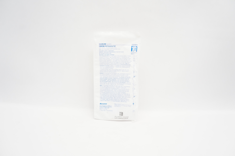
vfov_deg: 47.8
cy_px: 78
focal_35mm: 27
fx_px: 176
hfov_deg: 67.4
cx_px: 118
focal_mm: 18
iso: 800
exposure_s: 1/60
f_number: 6.3
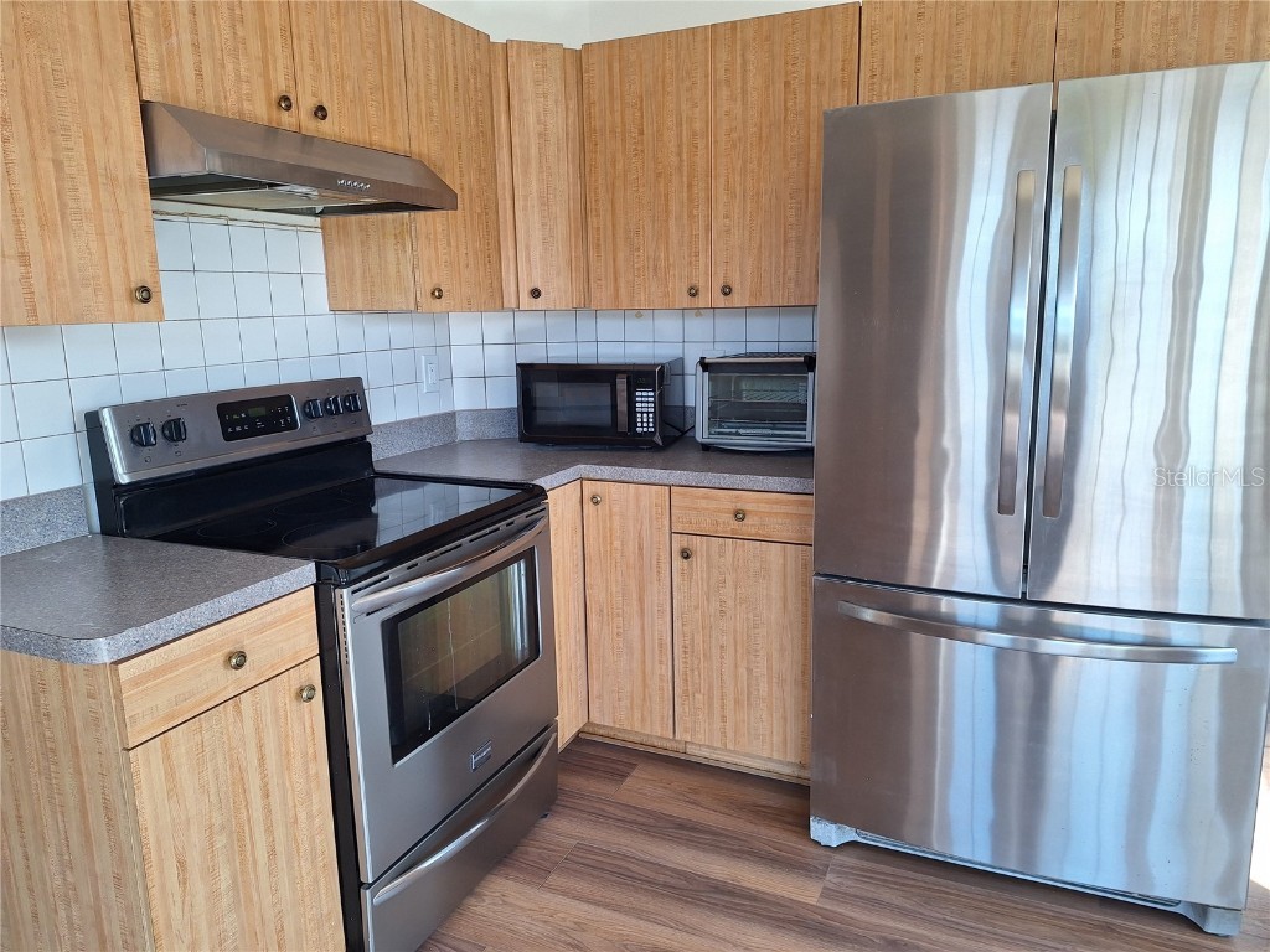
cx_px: 635
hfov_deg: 73.9
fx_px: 844
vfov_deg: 58.9
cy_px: 476
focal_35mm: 23
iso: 40
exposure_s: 1/164
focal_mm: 5.54
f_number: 1.8
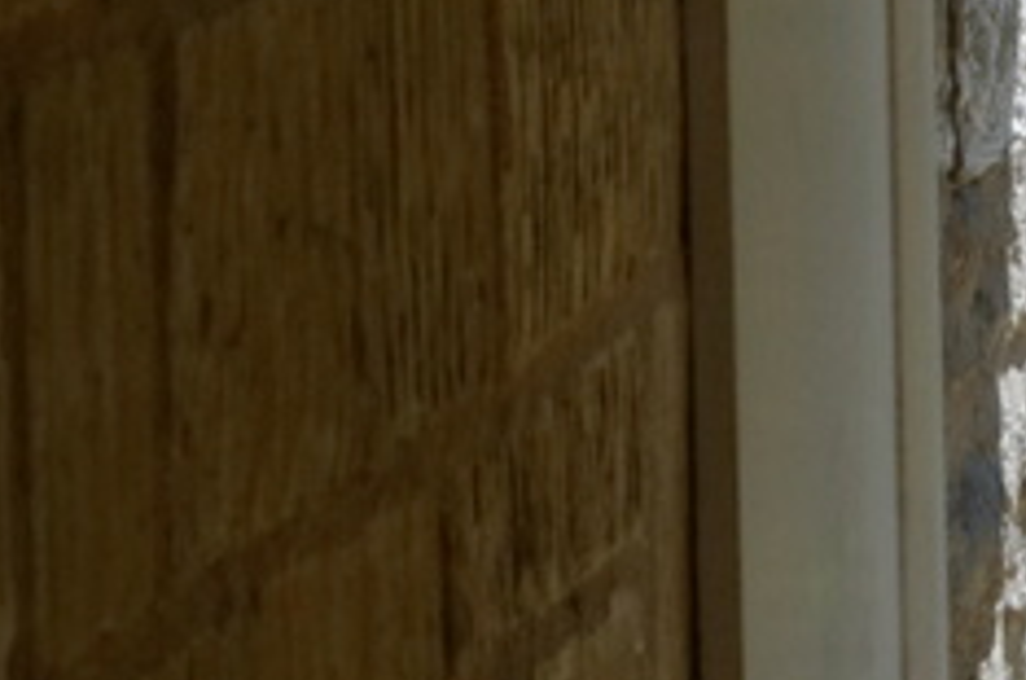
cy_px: 184
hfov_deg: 4.8
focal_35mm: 417
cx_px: 2589
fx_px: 11863
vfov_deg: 3.3
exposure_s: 1/125
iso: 200
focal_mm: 45
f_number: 11
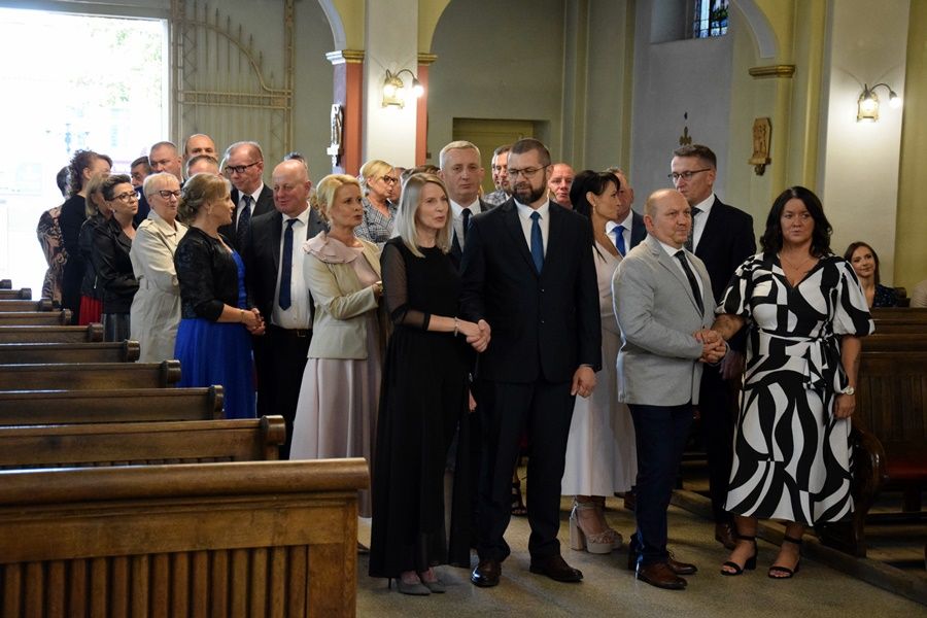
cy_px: 309
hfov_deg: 27.0
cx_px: 464
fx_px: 1931
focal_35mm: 75
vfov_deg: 18.2
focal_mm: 50
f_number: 5
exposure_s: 1/100
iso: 3200
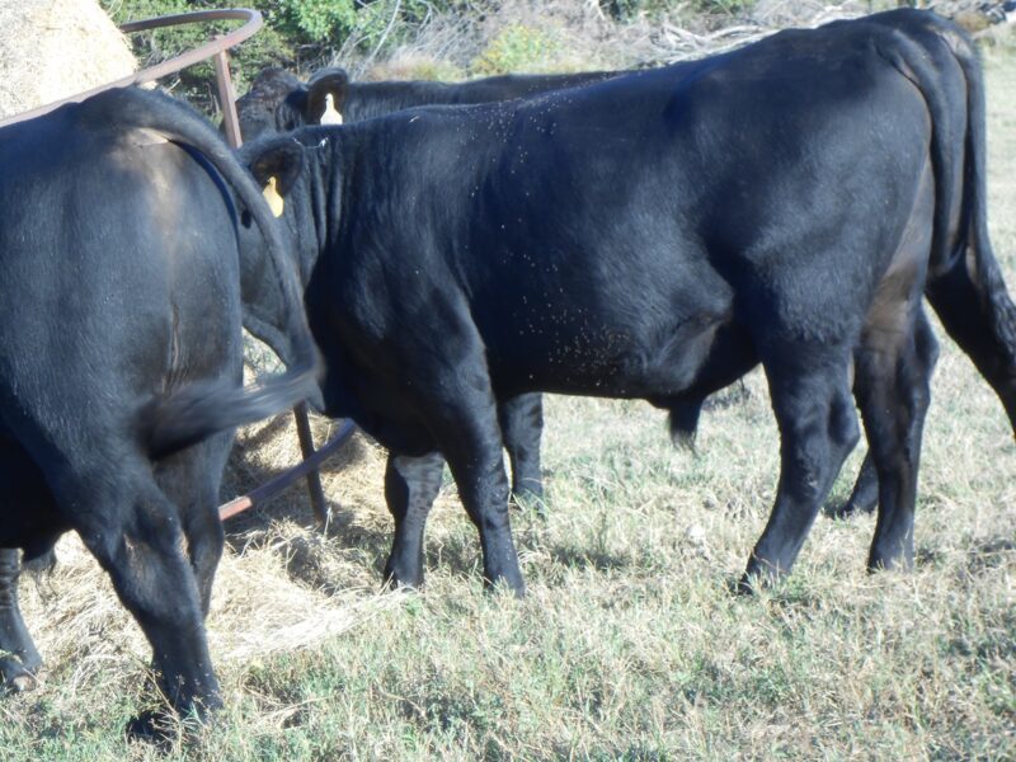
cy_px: 381
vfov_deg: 12.5
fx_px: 3493
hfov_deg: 16.6
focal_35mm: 119
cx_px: 508
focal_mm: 21.2
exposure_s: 1/80
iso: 80
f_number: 5.5
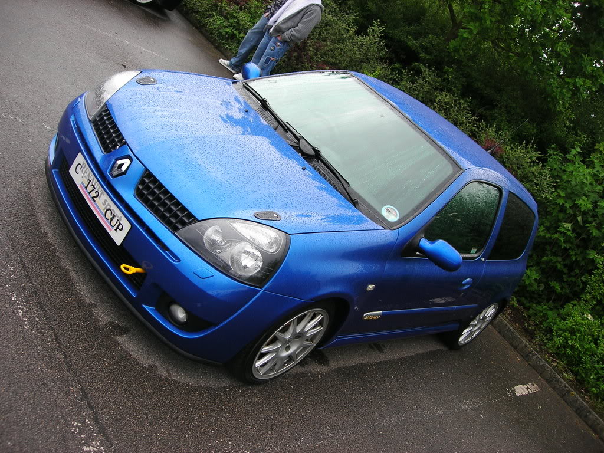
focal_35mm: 38
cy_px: 226
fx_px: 663
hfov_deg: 49.0
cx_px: 302
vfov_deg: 37.7
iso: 64
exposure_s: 1/36.3
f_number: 2.8
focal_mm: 7.8
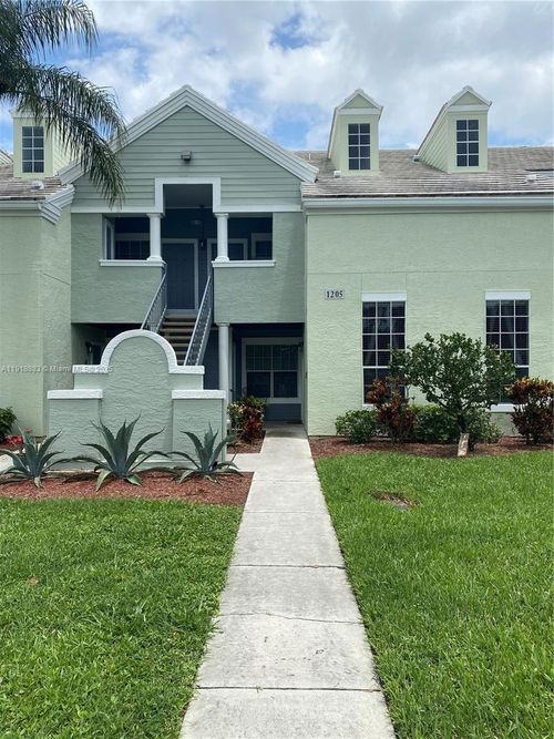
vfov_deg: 67.3
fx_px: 555
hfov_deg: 53.0
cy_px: 370
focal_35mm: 26
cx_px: 277
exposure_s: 1/3125
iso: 32
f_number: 1.8
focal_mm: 4.25
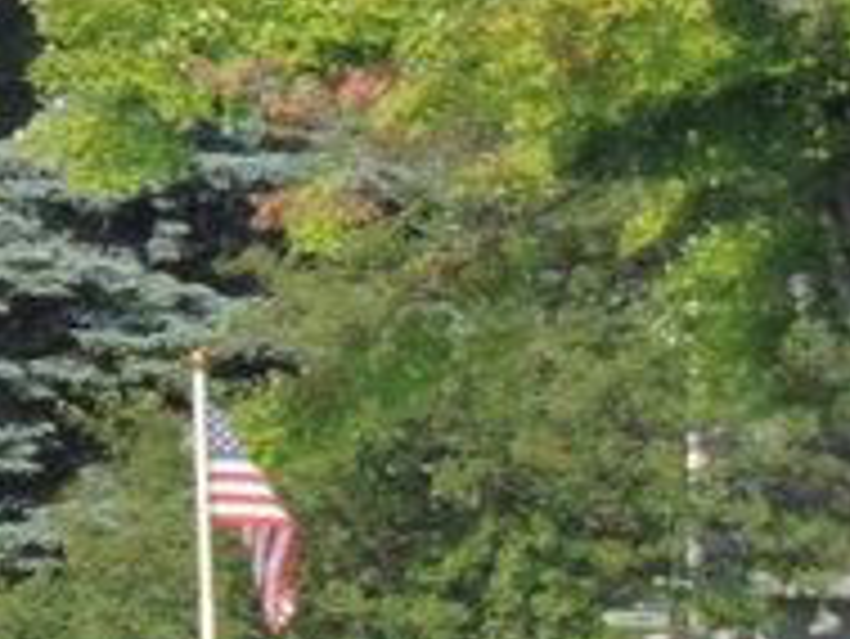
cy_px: 634
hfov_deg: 1.3
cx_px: 2154
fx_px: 36561
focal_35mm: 1488
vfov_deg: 1.0
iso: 80
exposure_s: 1/250
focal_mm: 49
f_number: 4.7
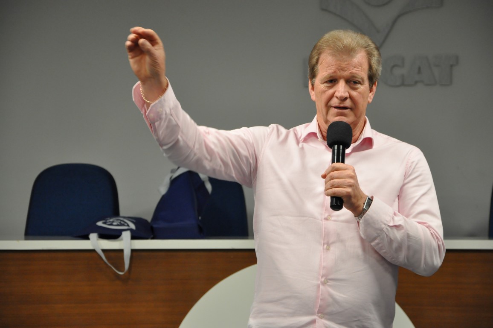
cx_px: 246
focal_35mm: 135
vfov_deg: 10.1
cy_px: 164
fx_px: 1847
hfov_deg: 15.2
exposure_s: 1/30
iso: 1400
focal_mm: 90
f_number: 5.6
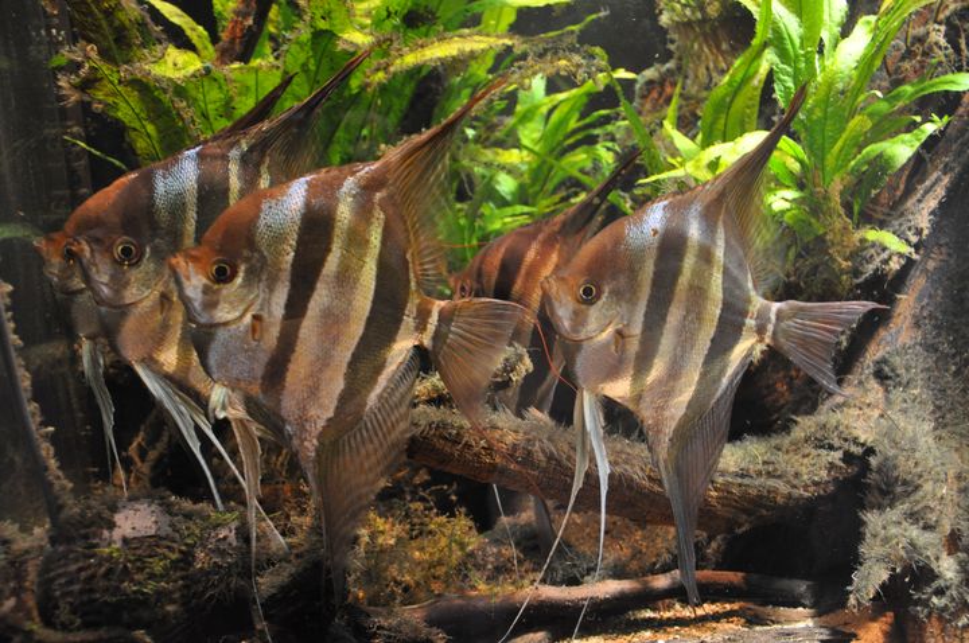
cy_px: 322
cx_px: 484
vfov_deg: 29.8
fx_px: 1210
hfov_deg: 43.7
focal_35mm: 45
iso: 1600
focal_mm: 30
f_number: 4.2
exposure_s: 1/8
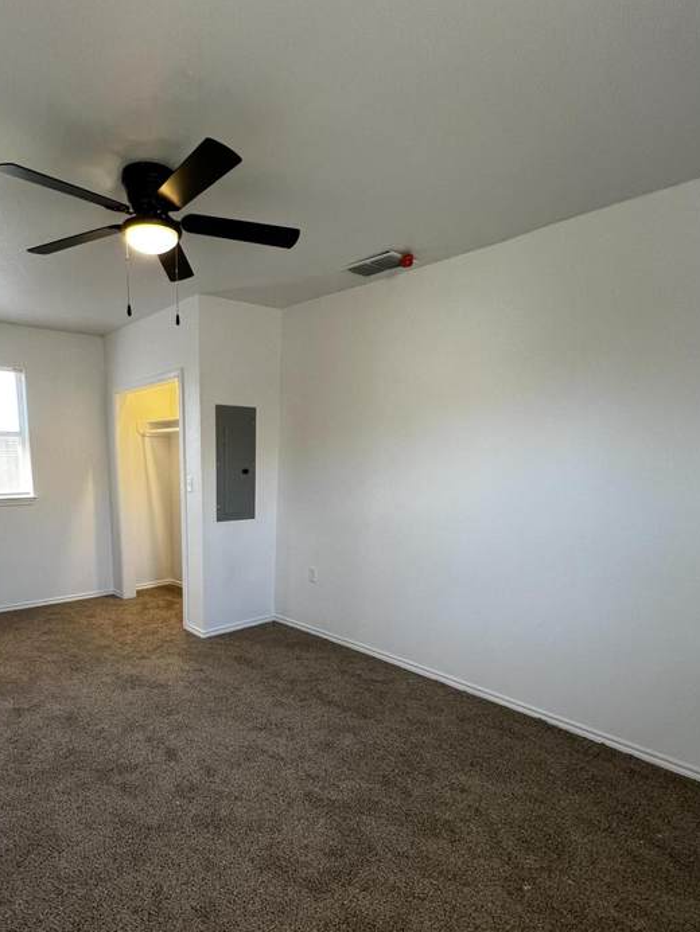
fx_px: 485
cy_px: 577
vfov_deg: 86.2
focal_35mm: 18
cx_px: 233
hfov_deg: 69.6
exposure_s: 1/60
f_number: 1.8
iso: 160
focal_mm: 1.57
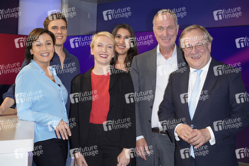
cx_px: 124
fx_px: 380
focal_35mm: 55
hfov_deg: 36.3
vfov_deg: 24.6
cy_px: 83
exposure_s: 1/160
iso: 2000
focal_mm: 55
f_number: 5.6
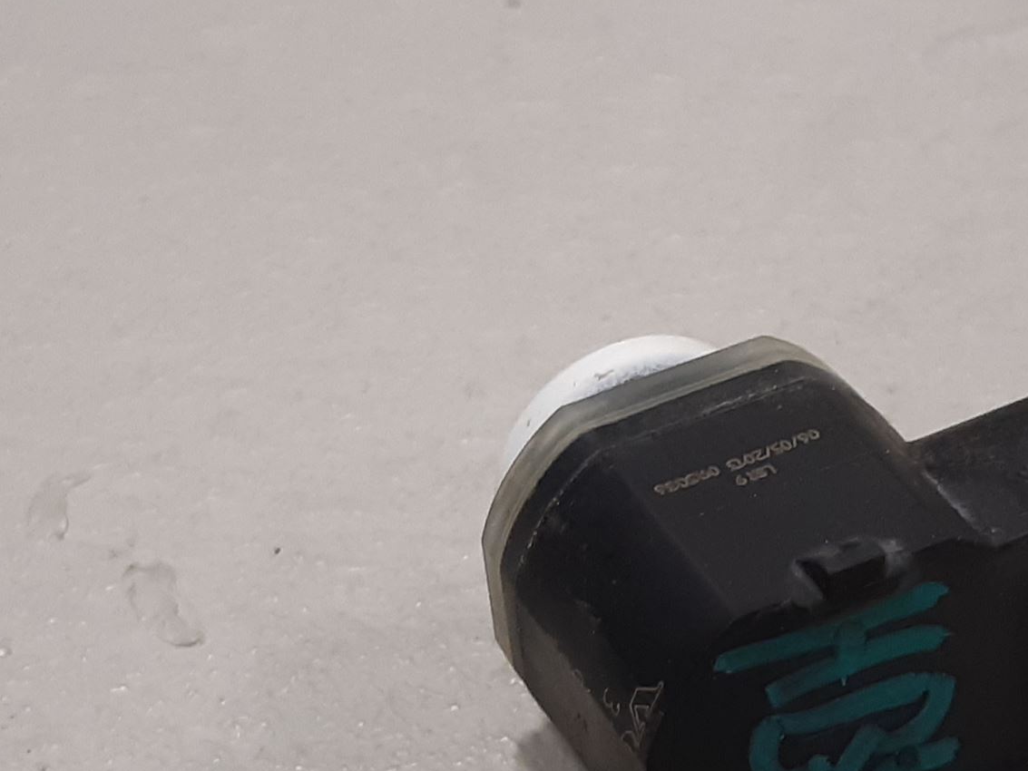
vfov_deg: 30.2
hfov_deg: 39.8
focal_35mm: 47
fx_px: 1396
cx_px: 704
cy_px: 600
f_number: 1.7
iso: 125
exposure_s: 1/50
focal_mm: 3.93
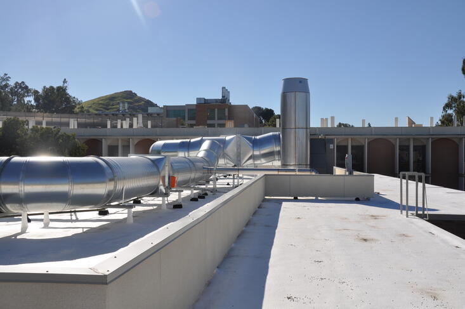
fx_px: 464
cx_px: 232
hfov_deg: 53.2
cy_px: 154
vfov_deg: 36.8
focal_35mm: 36
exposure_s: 1/500
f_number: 11
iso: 200
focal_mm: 24
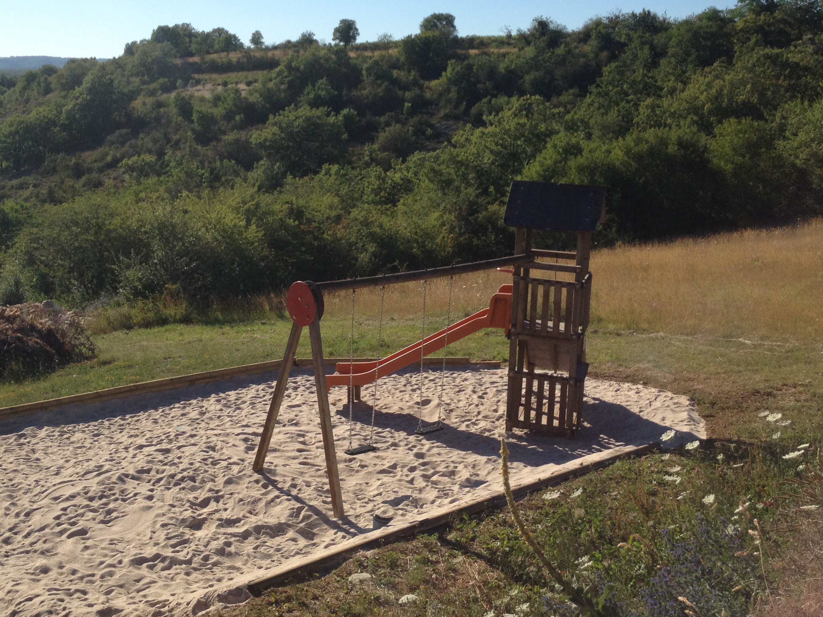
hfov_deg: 40.3
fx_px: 1117
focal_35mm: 47
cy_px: 258
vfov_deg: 30.8
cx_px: 347
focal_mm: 4.28
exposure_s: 1/1972
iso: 50
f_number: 2.4
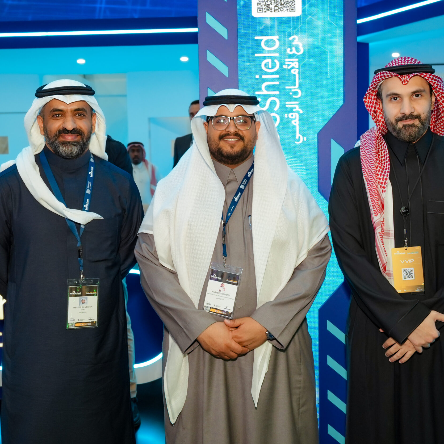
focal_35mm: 43
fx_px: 624
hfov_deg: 39.2
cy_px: 218
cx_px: 226
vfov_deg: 39.2
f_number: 2.8
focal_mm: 22.5
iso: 500
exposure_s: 1/160
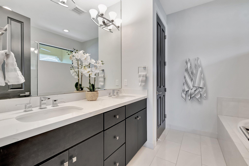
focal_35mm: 15
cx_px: 124
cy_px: 83
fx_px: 104
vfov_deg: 77.3
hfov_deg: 100.4
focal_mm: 10
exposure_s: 1/20
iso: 1600
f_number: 8
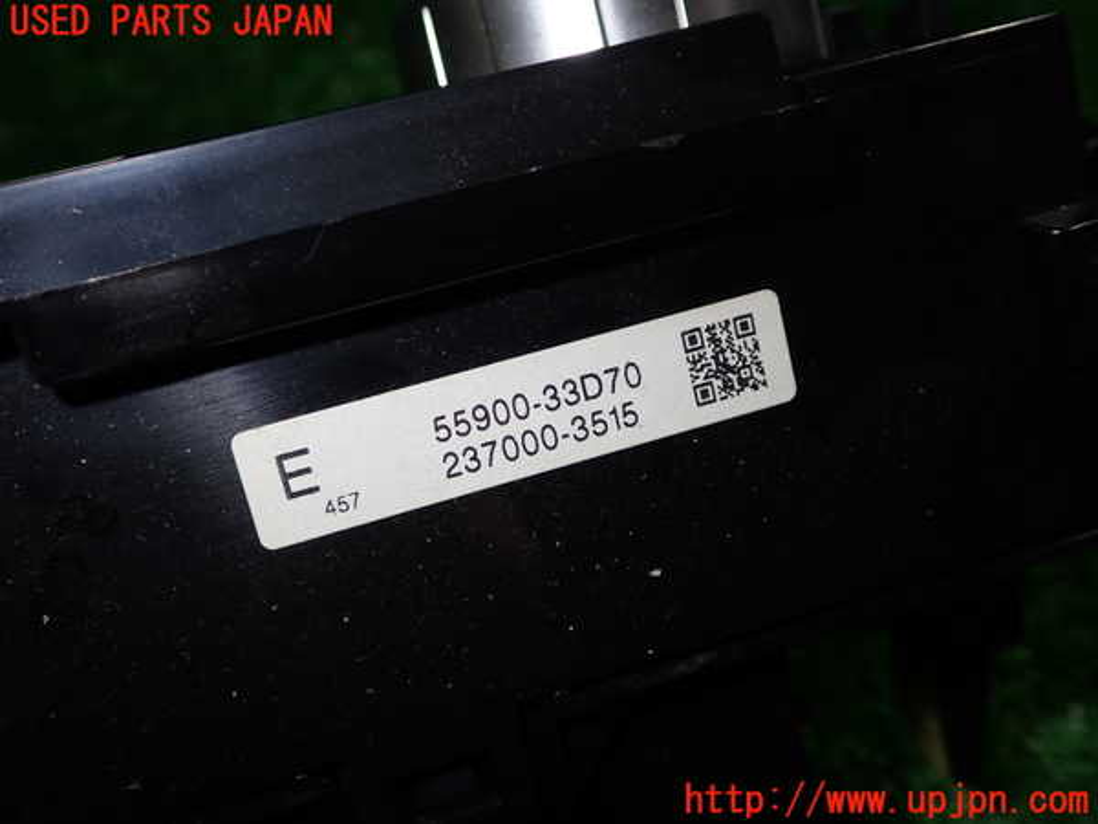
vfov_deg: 39.7
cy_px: 412
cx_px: 549
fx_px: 1142
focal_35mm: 36
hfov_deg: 51.4
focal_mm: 6.37
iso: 200
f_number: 7.1
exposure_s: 1/40
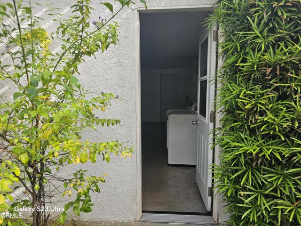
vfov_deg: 58.9
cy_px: 113
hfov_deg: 73.9
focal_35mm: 23
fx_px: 200
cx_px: 150
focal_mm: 6.3
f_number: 1.7
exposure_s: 1/120
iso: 25
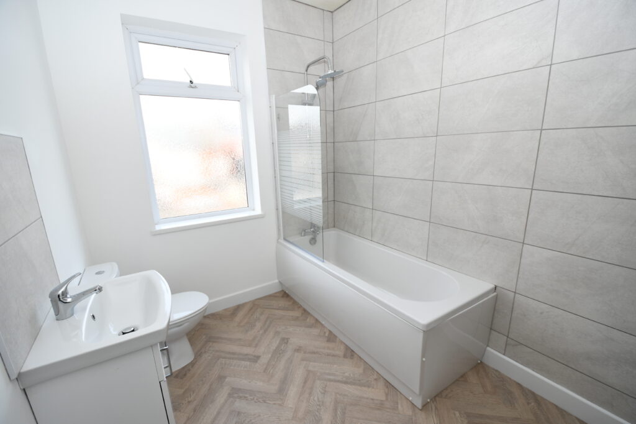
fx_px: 265
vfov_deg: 77.3
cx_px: 318
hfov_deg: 100.4
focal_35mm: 15
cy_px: 212
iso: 100
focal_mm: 10
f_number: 4
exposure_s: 1/60
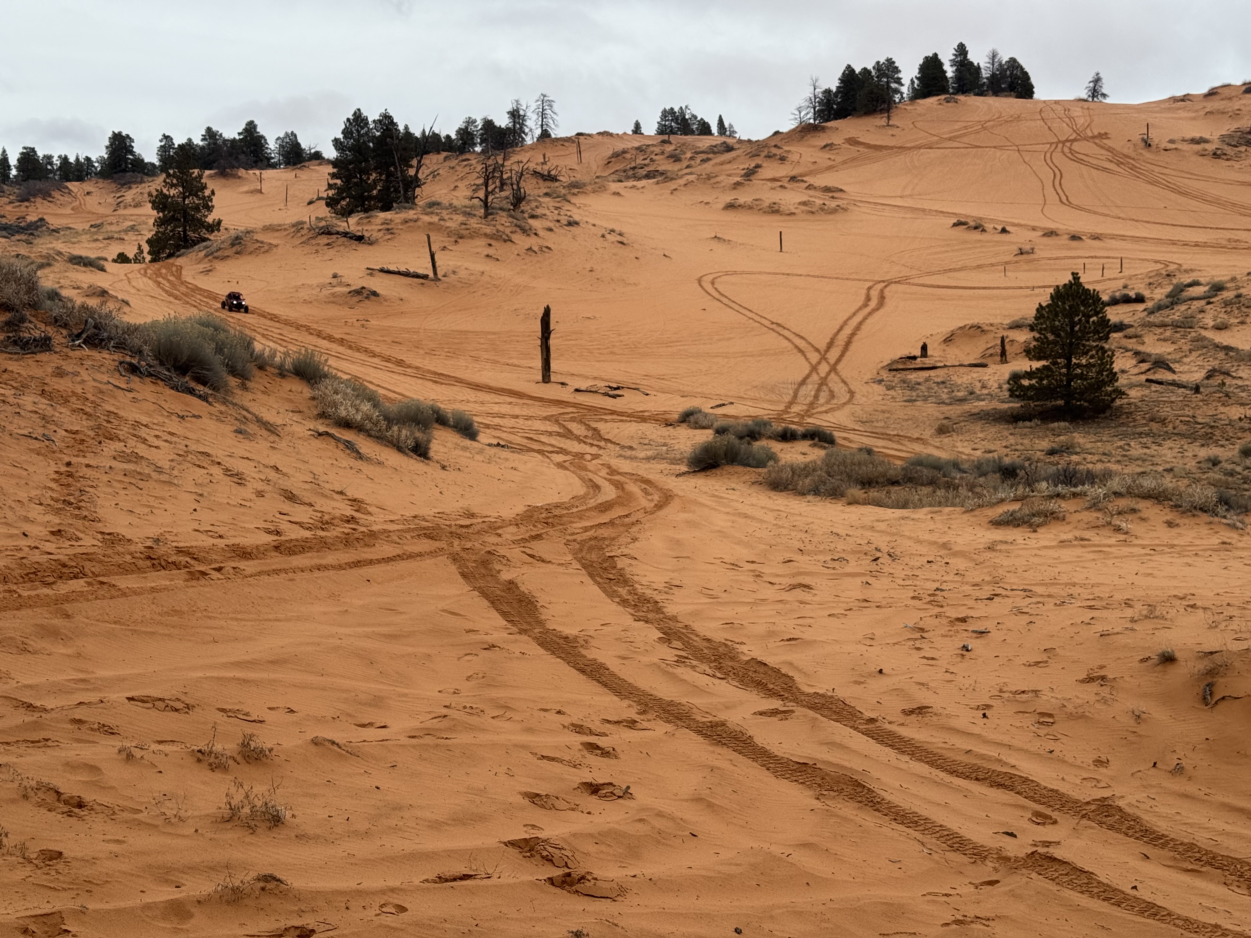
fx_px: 1735
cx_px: 626
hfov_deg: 39.7
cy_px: 469
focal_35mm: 48
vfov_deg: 30.3
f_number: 1.78
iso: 64
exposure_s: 1/2513
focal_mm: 6.76
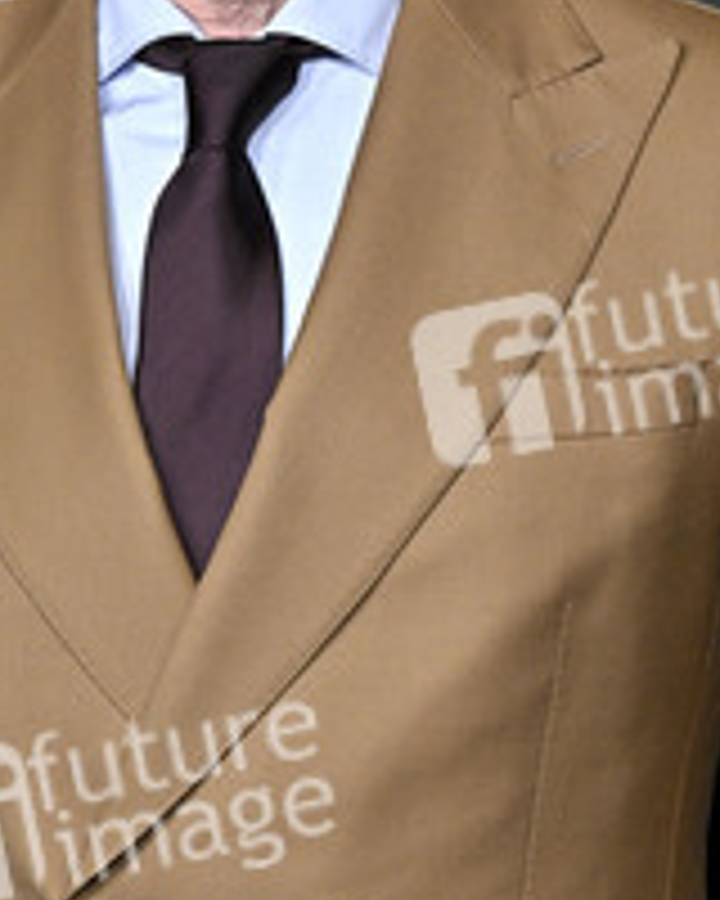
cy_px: 135
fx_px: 4555
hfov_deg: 9.0
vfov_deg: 11.2
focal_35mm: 171
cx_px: 234
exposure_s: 1/320
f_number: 6.3
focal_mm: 91
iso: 1600
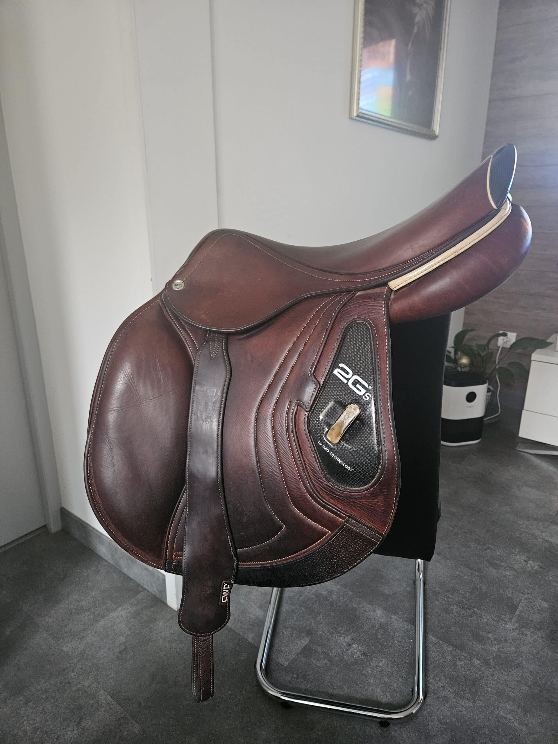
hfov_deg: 58.9
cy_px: 372
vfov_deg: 73.9
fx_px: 494
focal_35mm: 23
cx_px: 279
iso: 640
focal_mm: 5.4
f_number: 1.8
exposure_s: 1/25
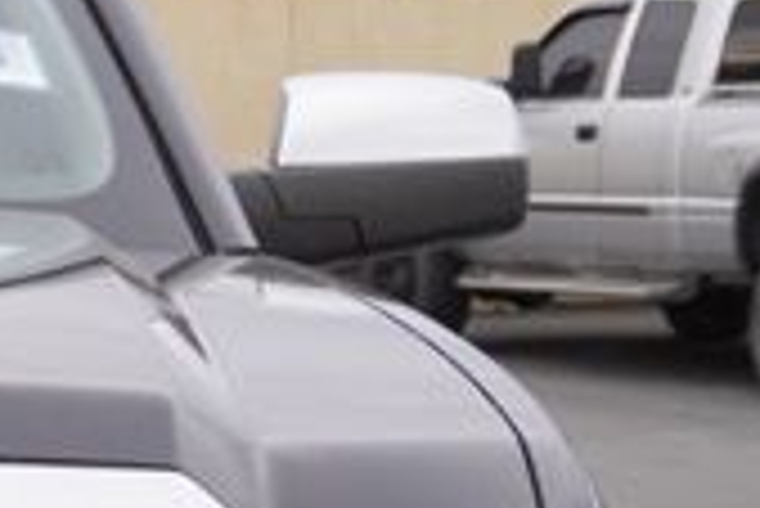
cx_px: -836
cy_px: 967
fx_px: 4226
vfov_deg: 6.7
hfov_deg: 9.5
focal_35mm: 200
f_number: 5
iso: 100
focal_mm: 22
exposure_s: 1/100
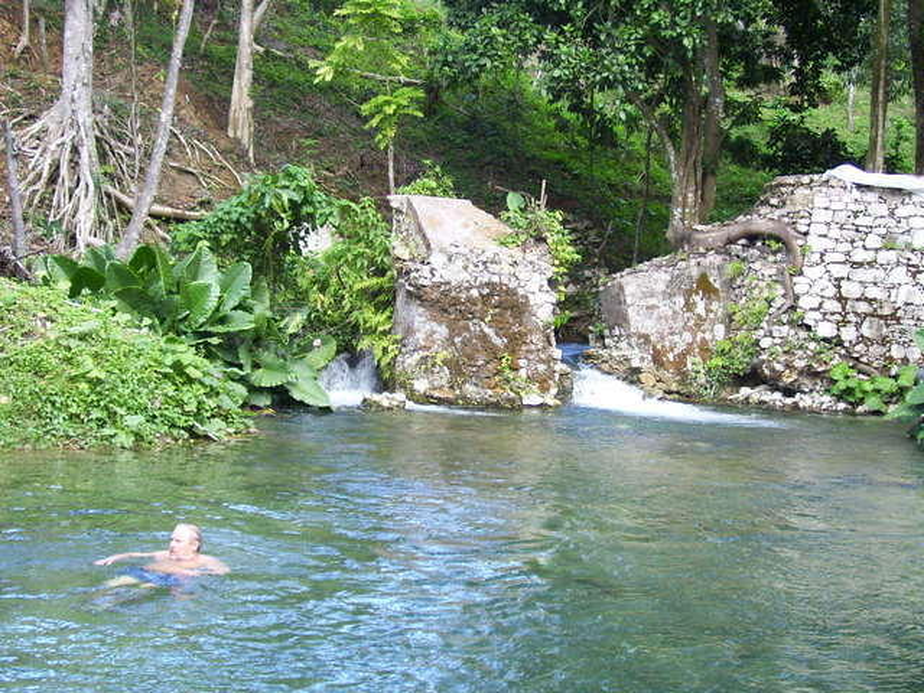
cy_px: 346
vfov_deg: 26.1
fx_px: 1495
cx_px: 462
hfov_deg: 34.3
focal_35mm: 56
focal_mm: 9.4
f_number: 3.4
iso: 160
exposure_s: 1/200
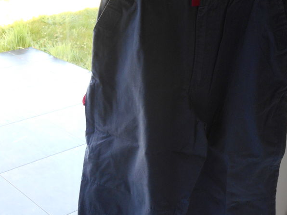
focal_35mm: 57
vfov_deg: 25.6
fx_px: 473
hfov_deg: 33.7
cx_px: 168
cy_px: 124
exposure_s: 1/30
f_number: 3.6
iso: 140
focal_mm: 5.8
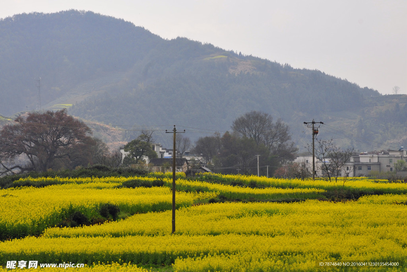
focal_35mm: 120
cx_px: 204
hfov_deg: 17.1
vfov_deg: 11.4
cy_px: 136
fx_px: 1357
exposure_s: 1/500
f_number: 11
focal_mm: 80
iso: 320
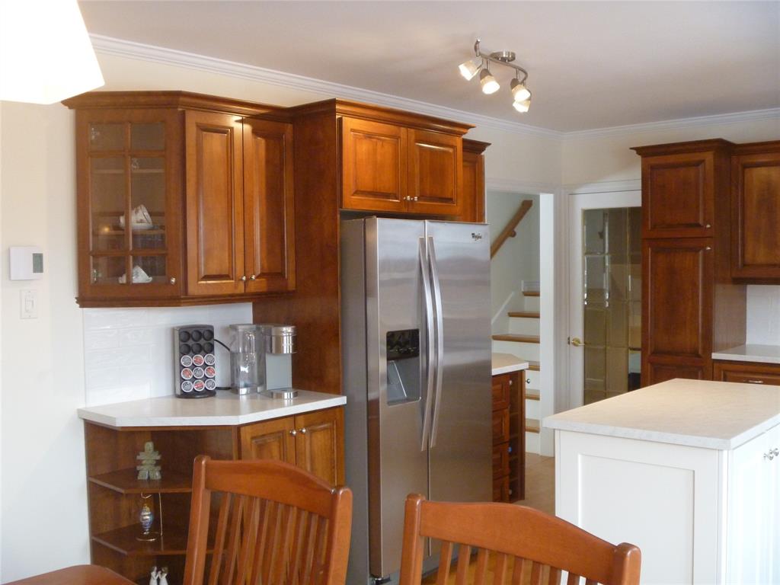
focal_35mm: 35
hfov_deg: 52.6
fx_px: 789
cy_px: 292
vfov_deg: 40.7
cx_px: 390
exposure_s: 1/30
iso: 400
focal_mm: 6.3
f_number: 3.5
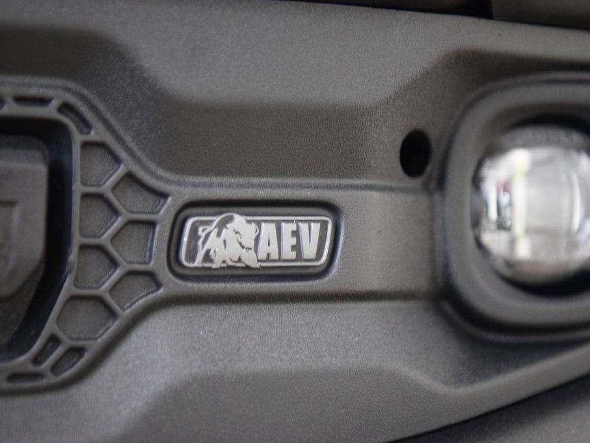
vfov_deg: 13.0
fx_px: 1943
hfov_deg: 17.3
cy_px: 221
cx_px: 272
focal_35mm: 114
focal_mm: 70
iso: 1600
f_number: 2.8
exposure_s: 1/30
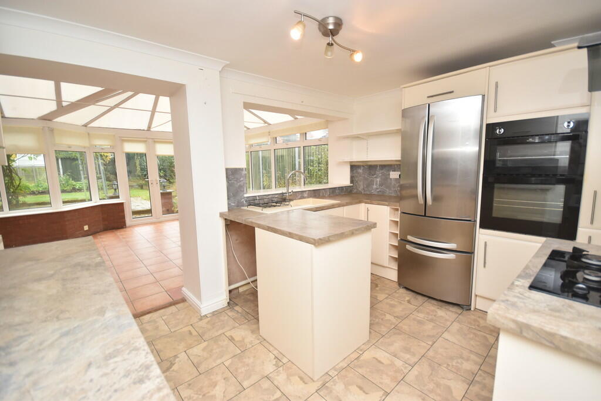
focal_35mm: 15
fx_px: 250
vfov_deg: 77.3
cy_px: 200
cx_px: 300
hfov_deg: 100.4
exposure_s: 1/125
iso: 800
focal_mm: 10
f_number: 4
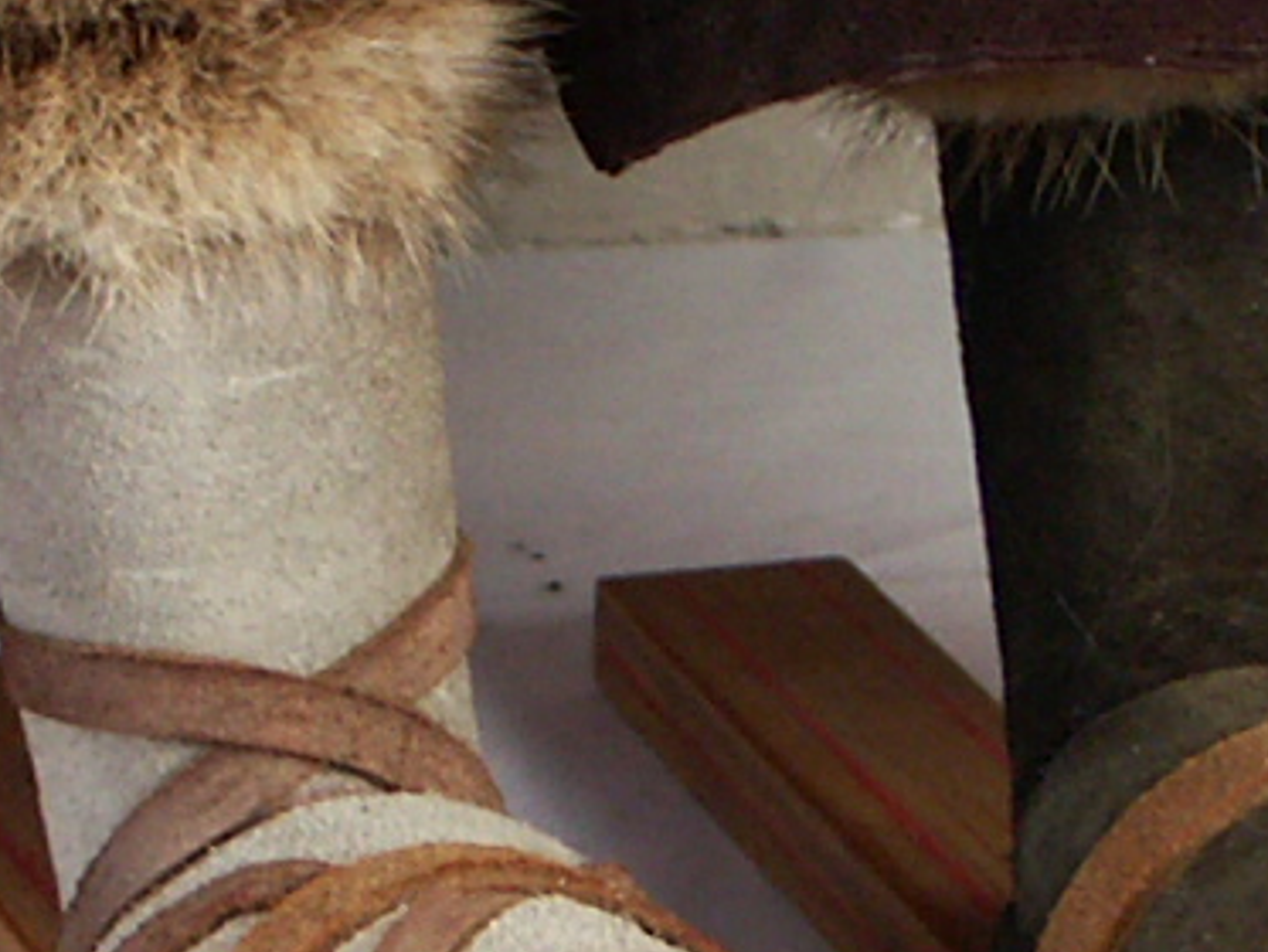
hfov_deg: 11.4
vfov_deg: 8.5
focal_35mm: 173
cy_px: 1040
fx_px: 6339
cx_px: 772
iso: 100
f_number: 2.8
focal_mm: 7.94
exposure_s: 1/25
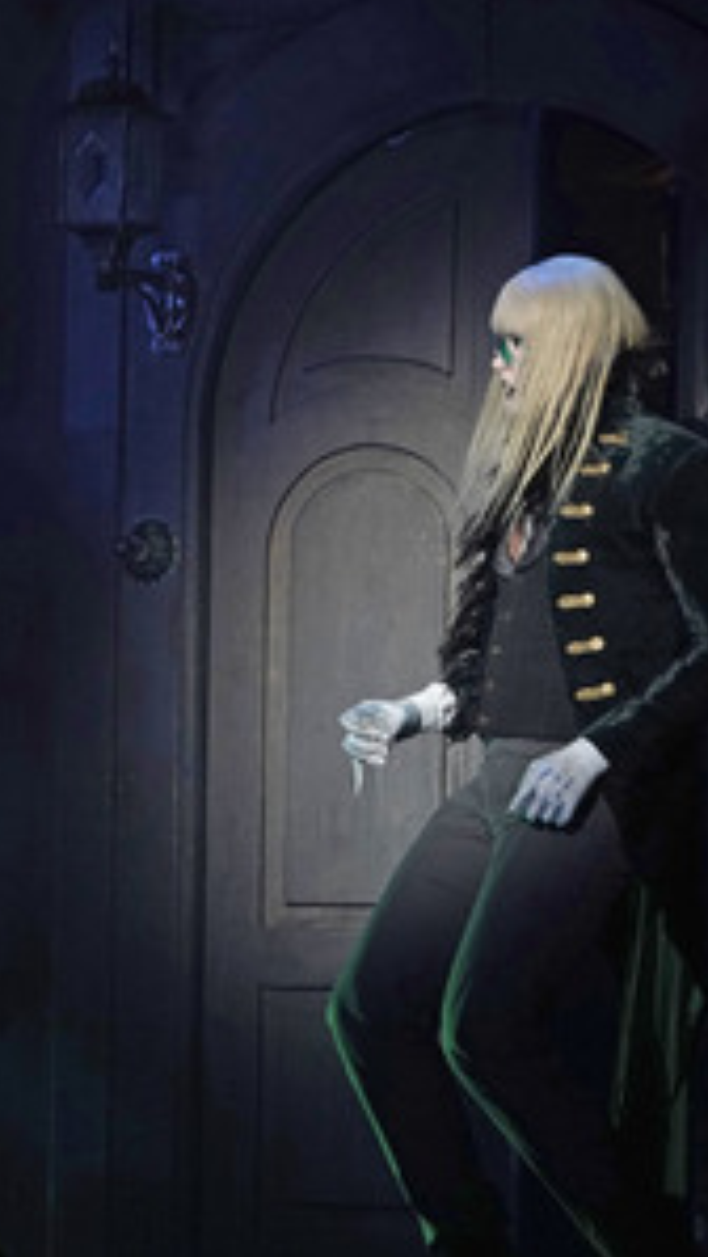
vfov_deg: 6.8
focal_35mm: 317
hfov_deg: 3.8
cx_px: -129
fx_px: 10562
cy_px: 628
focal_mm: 200
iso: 3200
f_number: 8
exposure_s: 1/160
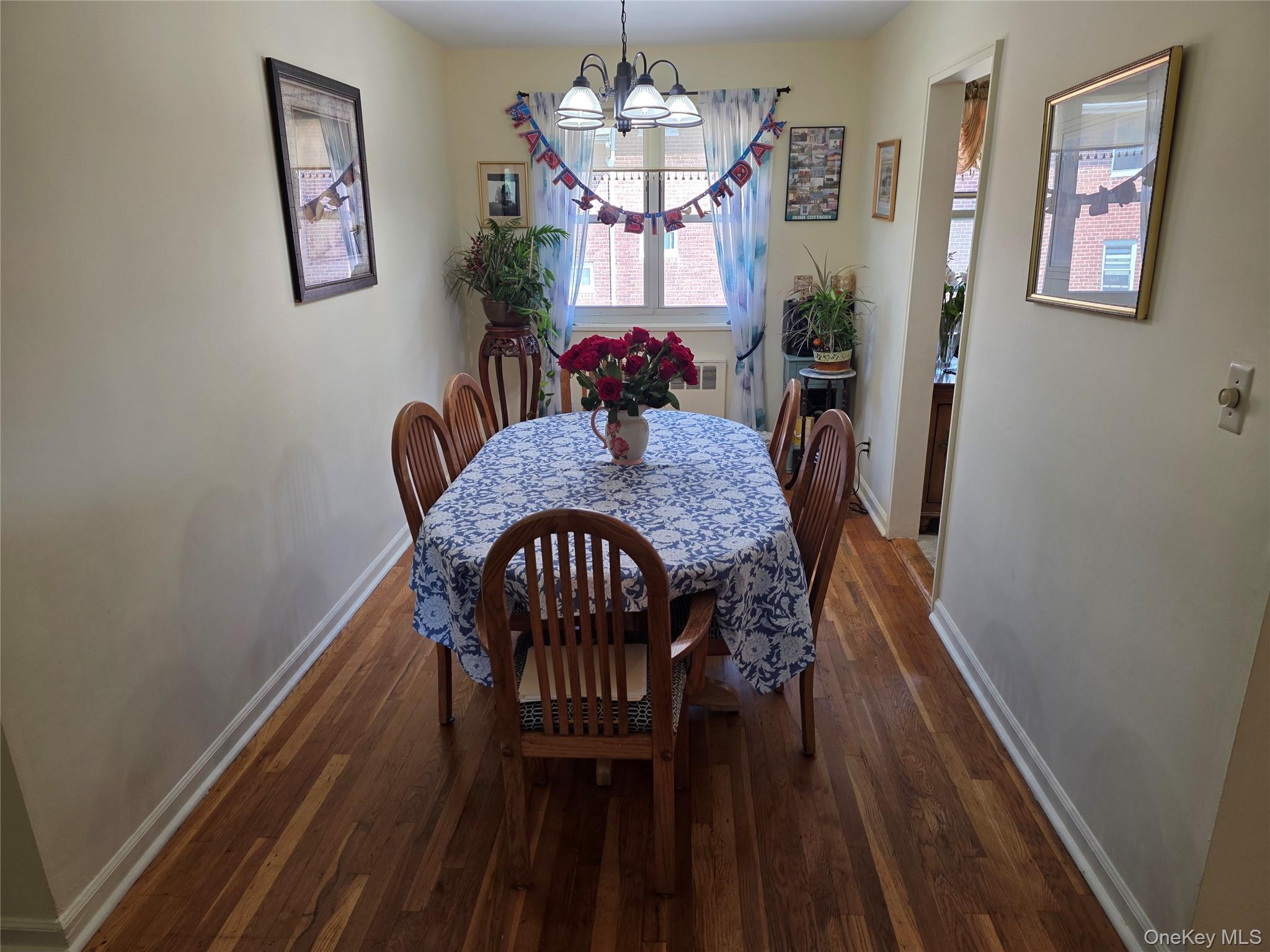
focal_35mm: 23
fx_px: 844
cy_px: 476
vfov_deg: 58.9
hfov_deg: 73.9
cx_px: 635
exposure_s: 1/120
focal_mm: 6.3
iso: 100
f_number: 1.7
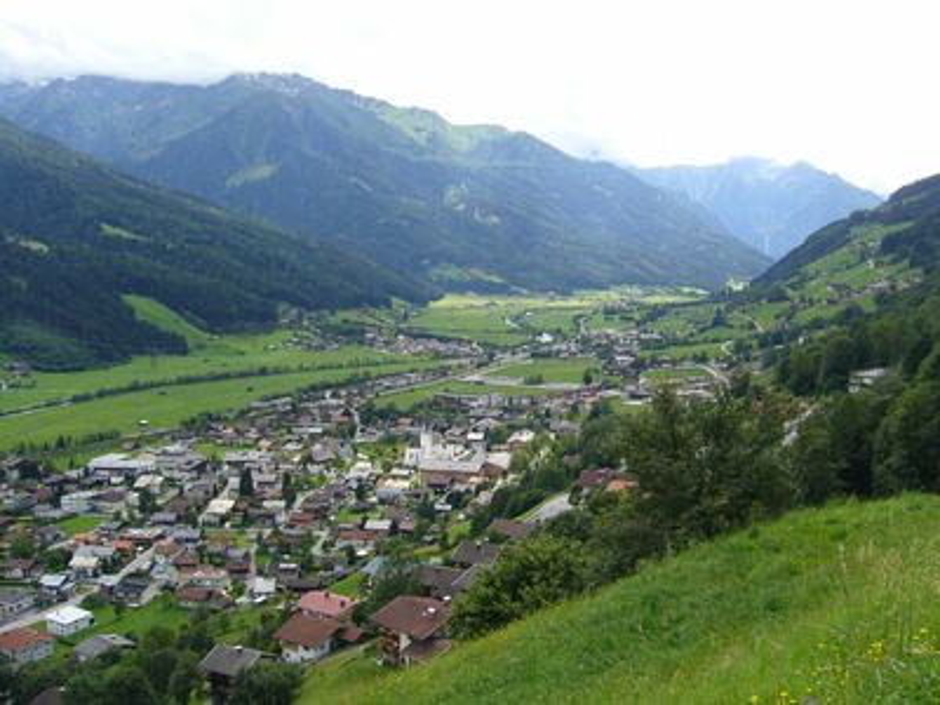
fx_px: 950
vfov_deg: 40.7
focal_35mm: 35
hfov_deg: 52.6
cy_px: 352
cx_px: 470
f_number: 5.6
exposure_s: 1/125
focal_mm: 5.8
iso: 80
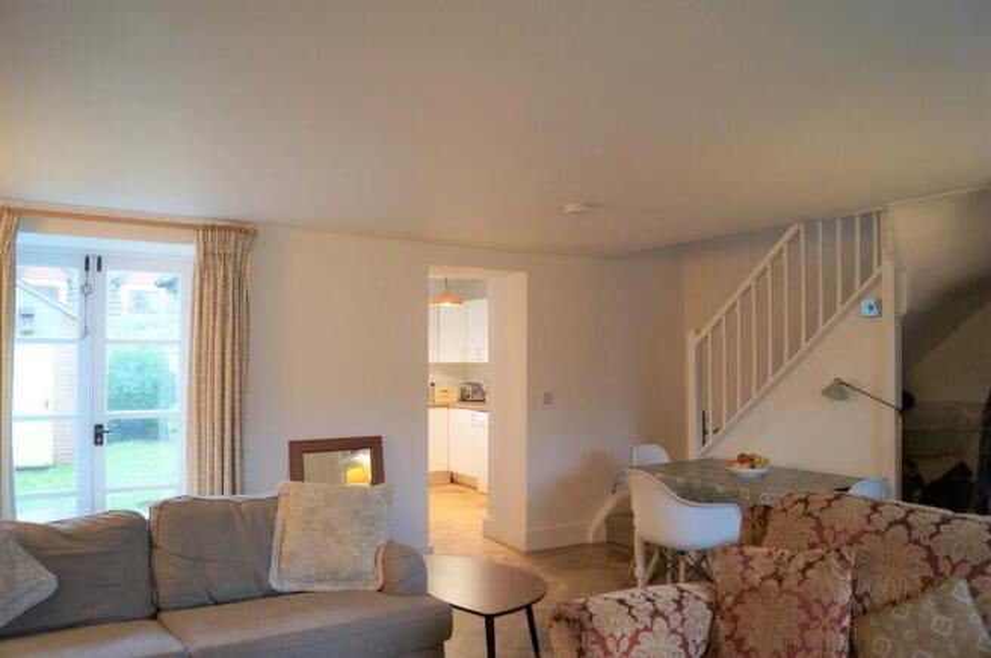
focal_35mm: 27
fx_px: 742
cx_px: 496
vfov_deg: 47.8
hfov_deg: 67.4
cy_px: 329
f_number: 4
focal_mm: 18
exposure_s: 1/60
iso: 1000
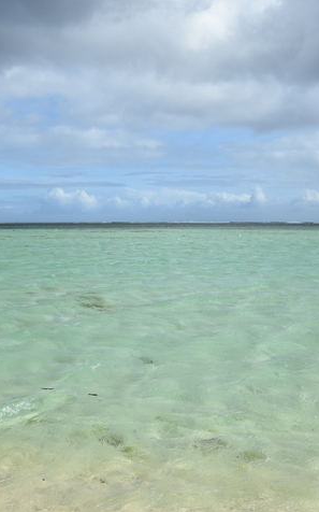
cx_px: 211
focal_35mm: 37
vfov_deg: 52.8
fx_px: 515
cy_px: 257
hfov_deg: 34.1
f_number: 8
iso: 140
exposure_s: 1/500
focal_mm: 16
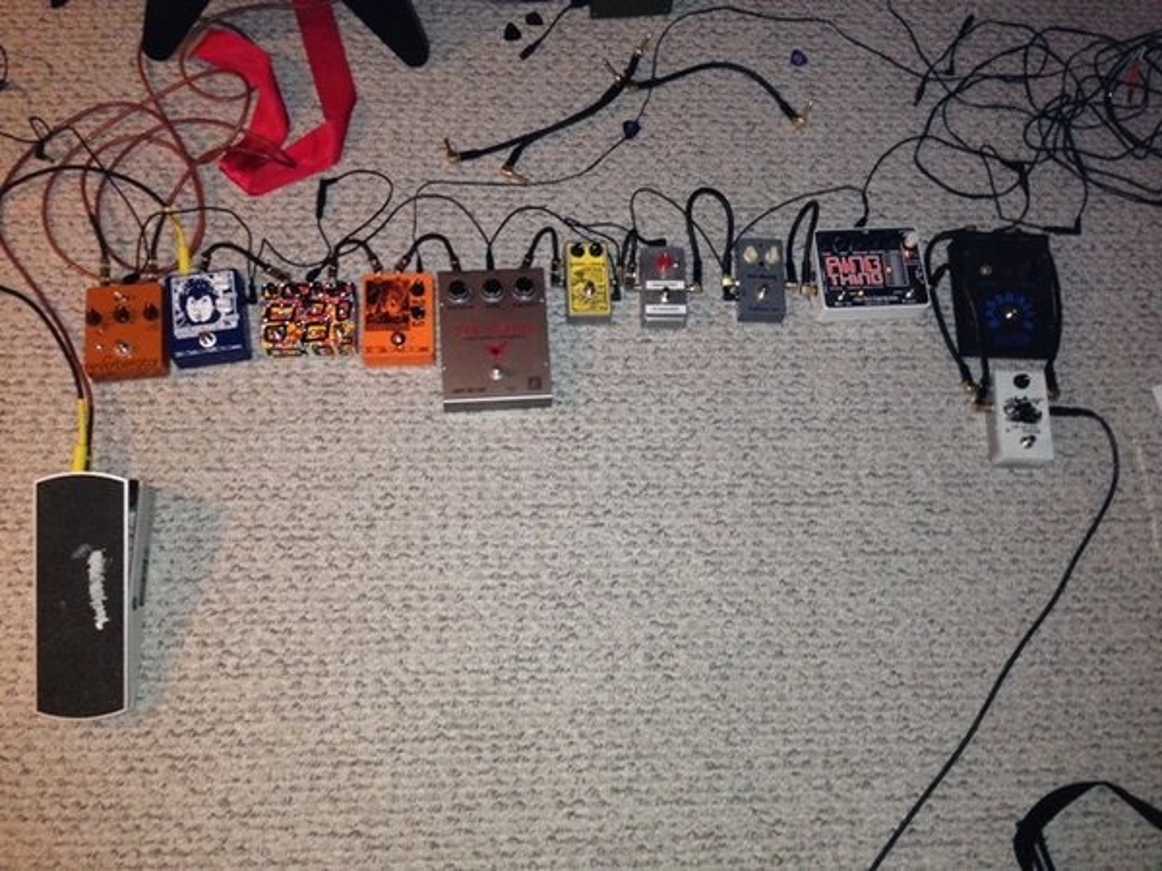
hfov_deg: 55.4
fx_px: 1108
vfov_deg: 42.9
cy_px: 436
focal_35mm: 33
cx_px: 581
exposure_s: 1/16
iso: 250
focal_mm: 4.13
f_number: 2.4
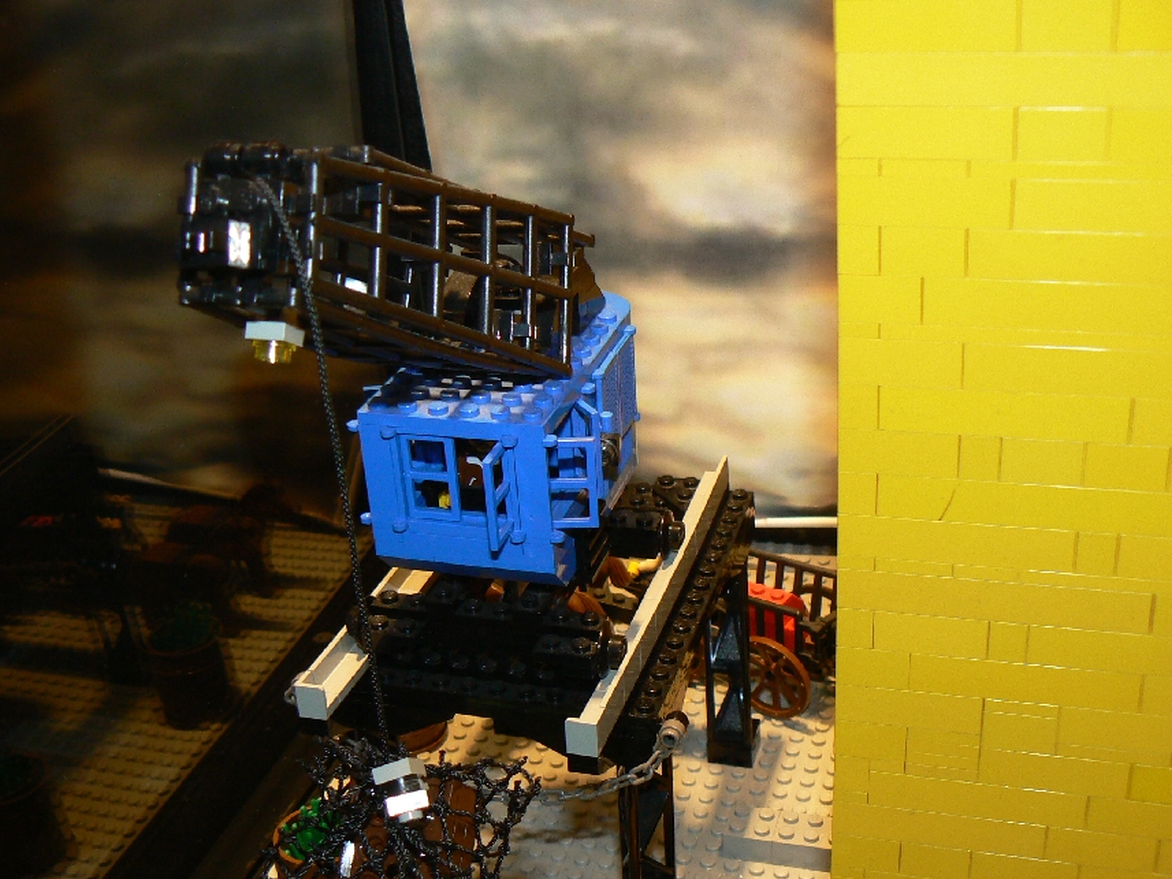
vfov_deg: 33.5
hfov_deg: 43.7
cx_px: 494
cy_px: 521
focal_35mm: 43
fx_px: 1456
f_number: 2.8
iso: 100
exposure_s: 1/30
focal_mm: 6
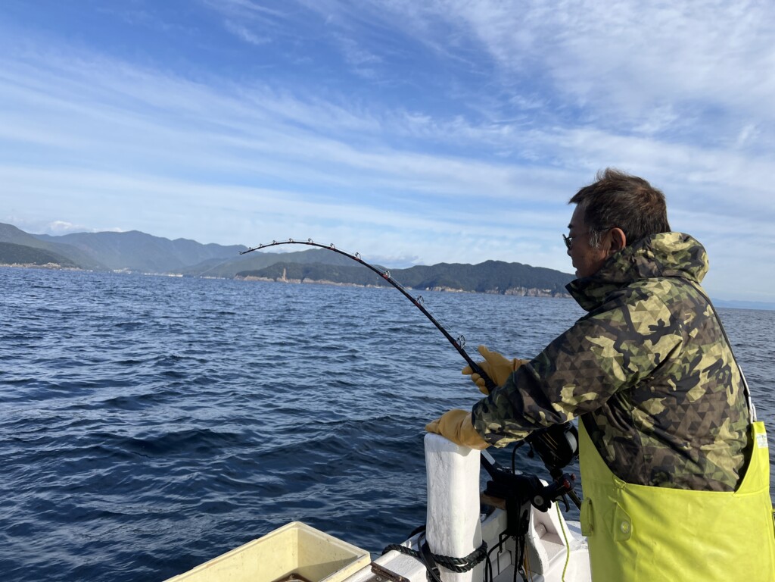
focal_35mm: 26
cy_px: 291
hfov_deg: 67.3
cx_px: 388
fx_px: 582
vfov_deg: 53.1
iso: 50
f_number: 1.5
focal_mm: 5.7
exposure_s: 1/4115
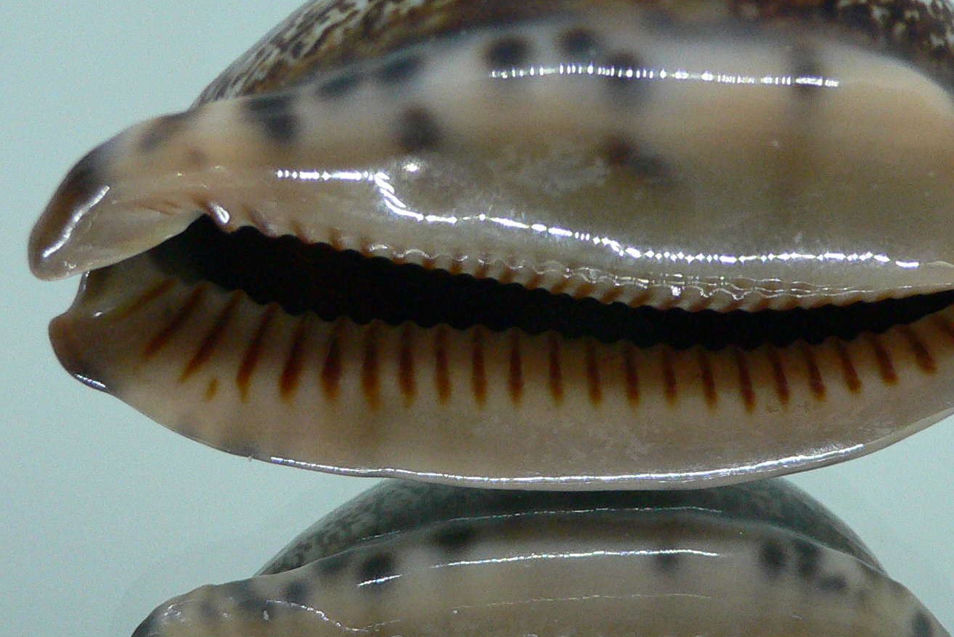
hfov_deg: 35.5
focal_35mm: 56
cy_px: 308
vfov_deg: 24.2
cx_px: 559
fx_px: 1484
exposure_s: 1/50
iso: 200
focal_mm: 4.6
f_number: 2.8
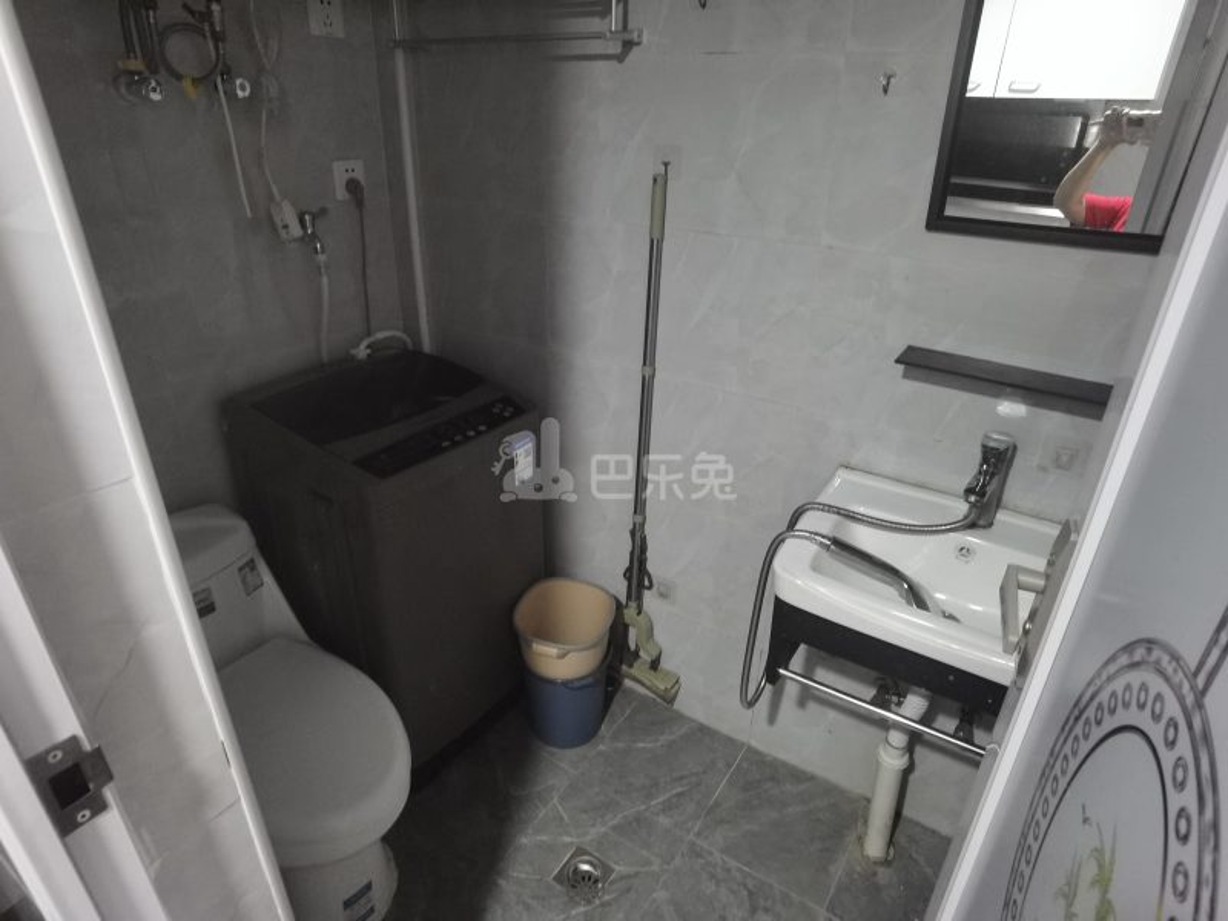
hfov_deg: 87.8
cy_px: 460
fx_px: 639
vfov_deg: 71.6
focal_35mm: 18
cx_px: 614
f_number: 1.8
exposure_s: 1/33.3
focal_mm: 4.4
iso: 500
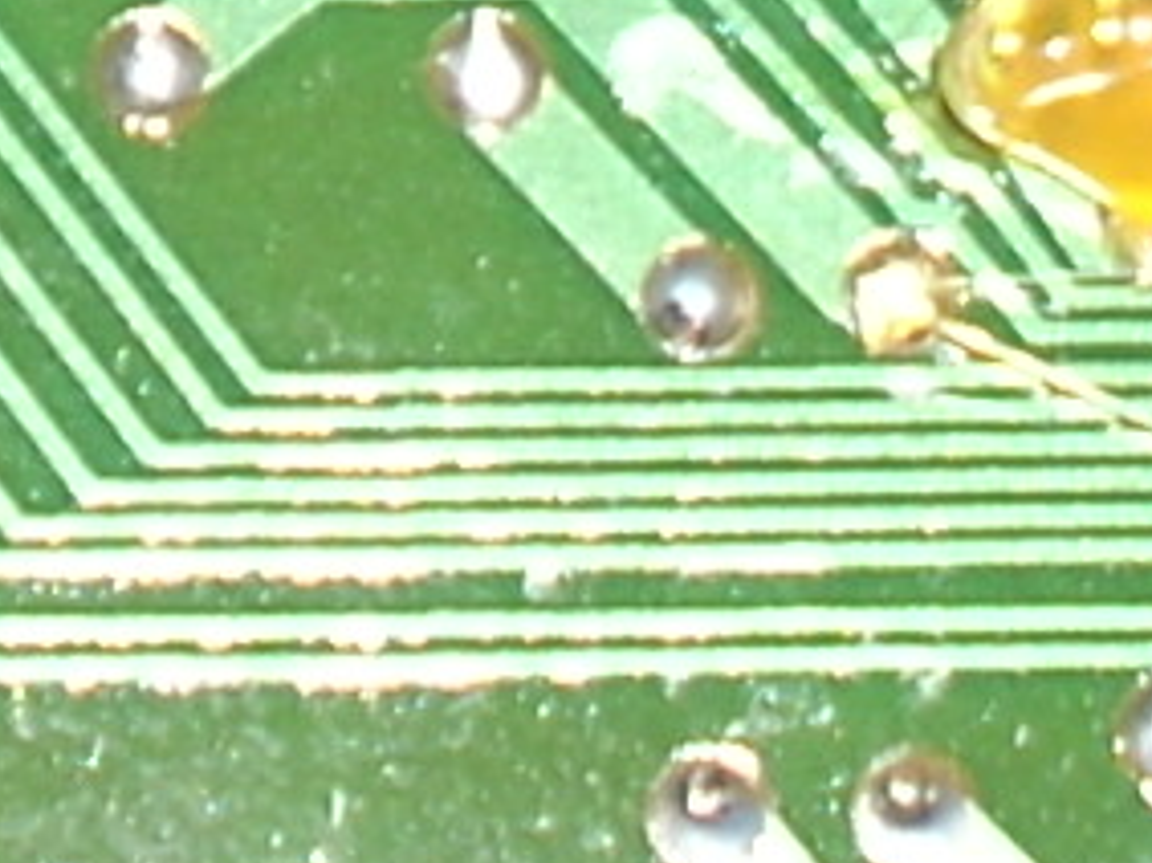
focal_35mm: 268
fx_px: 8915
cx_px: 102
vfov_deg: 5.4
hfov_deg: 7.4
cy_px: -1164
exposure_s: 1/60
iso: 64
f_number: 2.8
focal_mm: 6.2
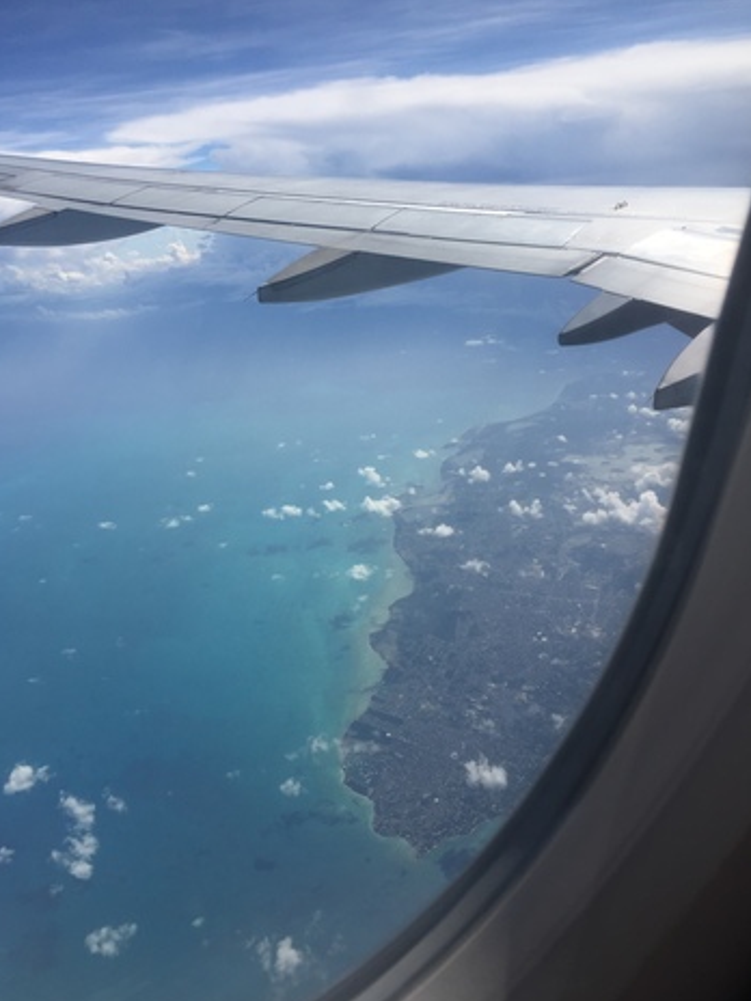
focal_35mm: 30
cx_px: 369
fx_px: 868
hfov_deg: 46.8
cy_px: 496
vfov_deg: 60.0
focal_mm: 4.15
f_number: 2.2
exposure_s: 1/3300
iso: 32
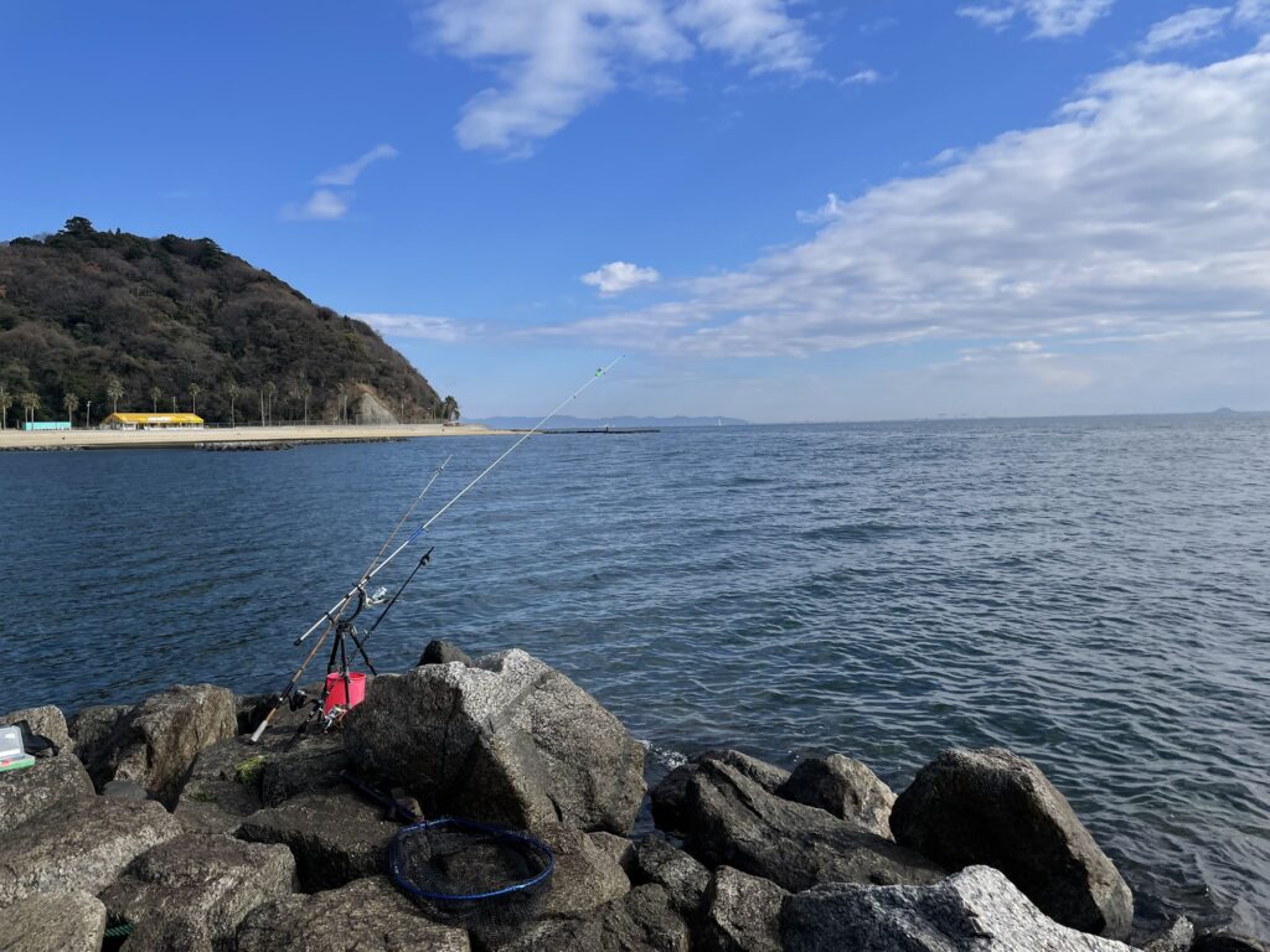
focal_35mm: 26
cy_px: 476
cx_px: 635
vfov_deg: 53.1
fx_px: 954
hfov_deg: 67.3
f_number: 1.6
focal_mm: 4.2
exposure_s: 1/5291
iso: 32
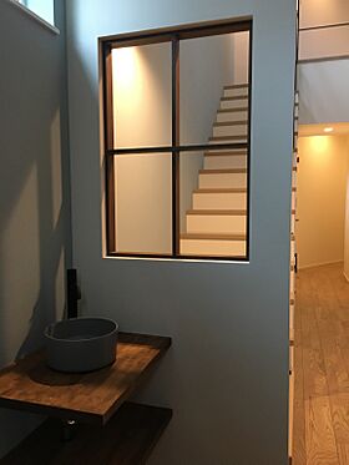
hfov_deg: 48.3
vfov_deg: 61.6
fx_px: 390
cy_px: 232
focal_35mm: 29
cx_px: 174
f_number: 2.2
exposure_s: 1/33
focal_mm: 4.15
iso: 160
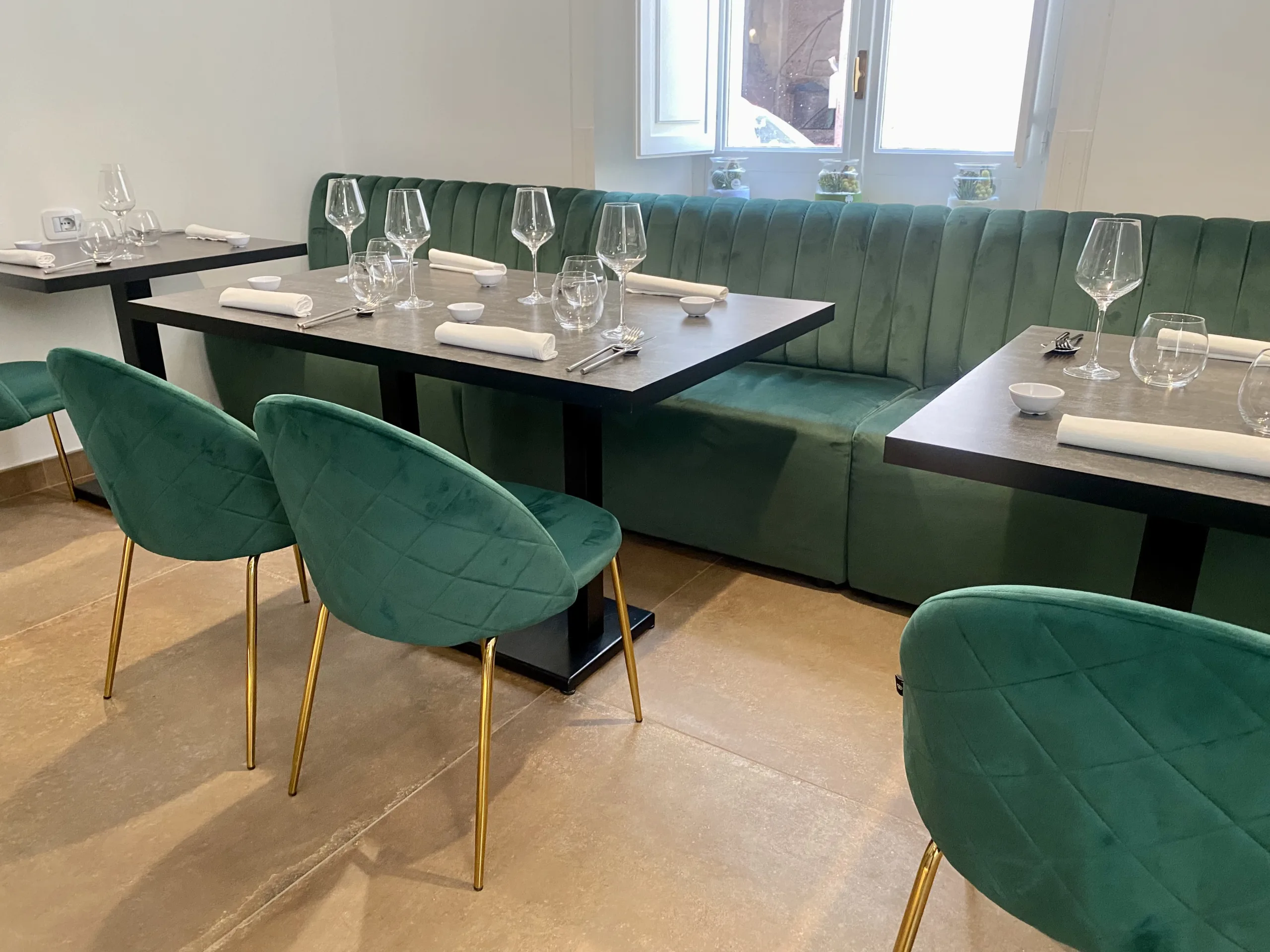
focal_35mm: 26
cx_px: 635
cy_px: 476
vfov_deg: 53.1
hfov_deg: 67.3
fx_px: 954
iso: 250
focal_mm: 4.25
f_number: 1.8
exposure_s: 1/60
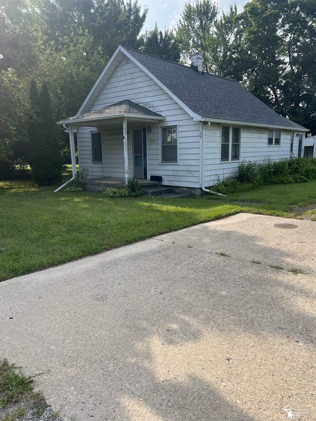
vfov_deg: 67.3
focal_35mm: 26
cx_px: 158
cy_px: 210
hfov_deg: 53.1
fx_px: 316
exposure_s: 1/2457
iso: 50
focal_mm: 5.7
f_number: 1.5
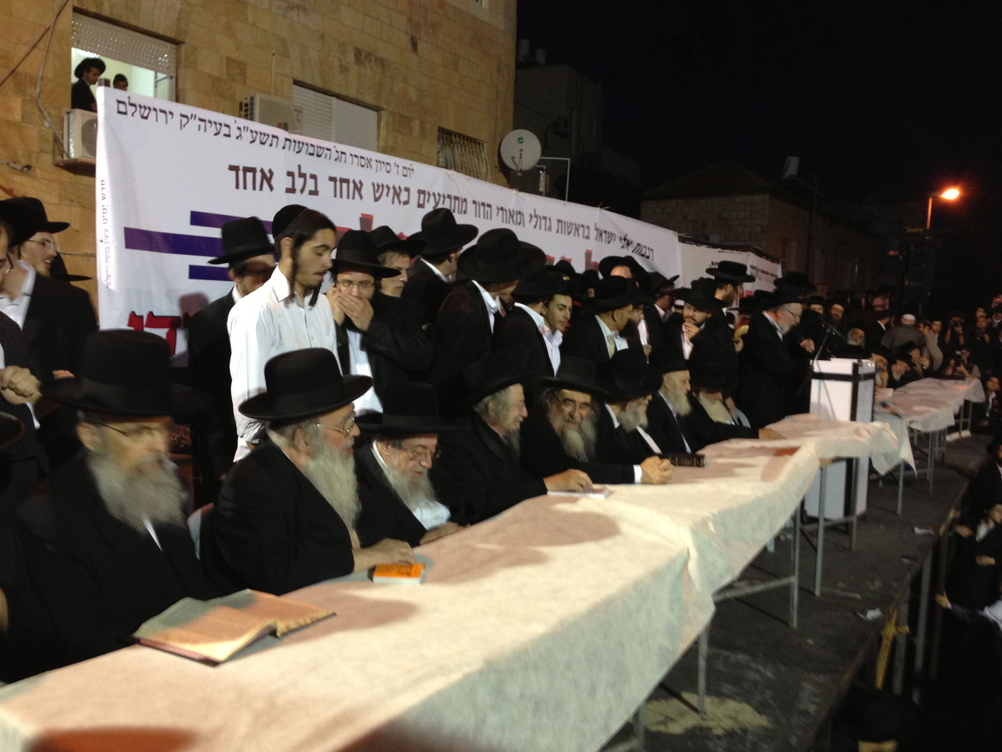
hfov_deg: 55.4
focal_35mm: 33
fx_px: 955
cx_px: 501
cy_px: 376
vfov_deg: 42.9
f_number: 2.4
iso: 125
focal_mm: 4.13
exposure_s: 1/20
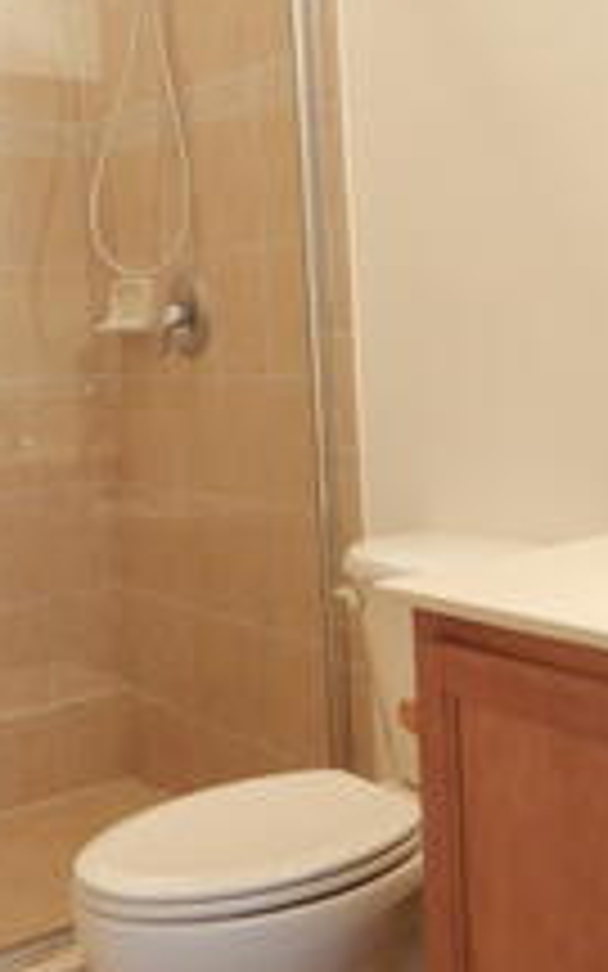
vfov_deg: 41.0
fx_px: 1299
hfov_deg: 26.1
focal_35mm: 49
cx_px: 446
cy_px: 472
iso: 400
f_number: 3.7
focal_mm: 4.5
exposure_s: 1/13
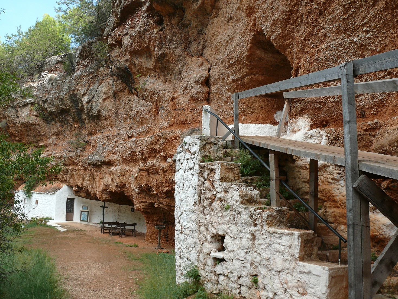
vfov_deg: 40.7
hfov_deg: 52.6
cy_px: 150
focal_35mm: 35
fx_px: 402
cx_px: 199
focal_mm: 7.4
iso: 100
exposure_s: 1/125
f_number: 4
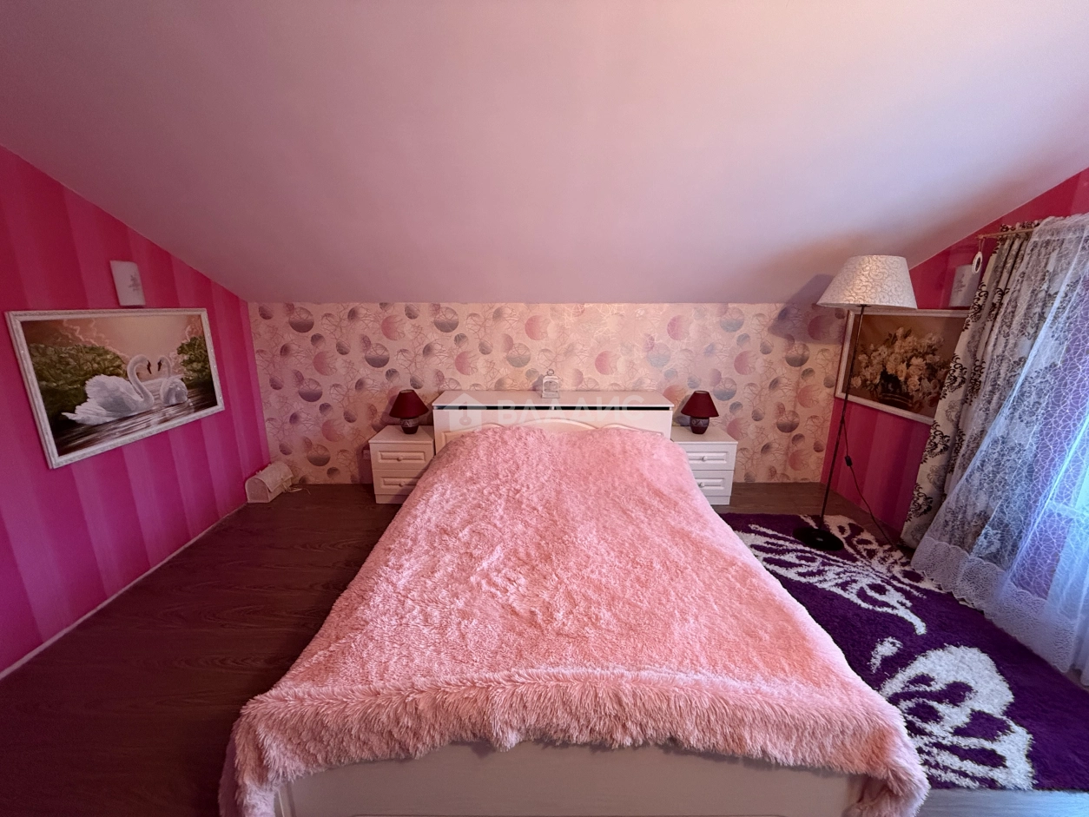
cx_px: 544
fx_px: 441
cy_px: 408
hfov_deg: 102.1
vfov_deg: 85.7
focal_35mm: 14
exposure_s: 1/50
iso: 640
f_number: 2.2
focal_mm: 2.22
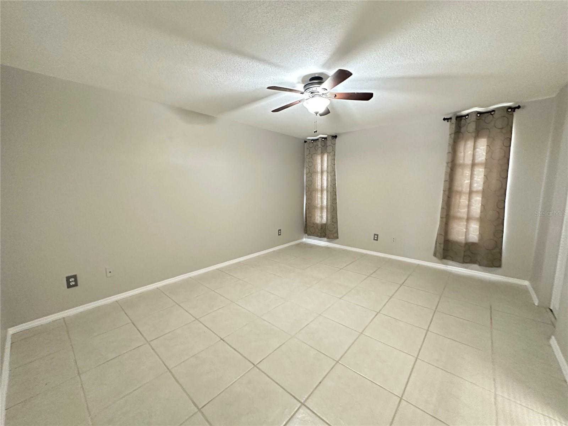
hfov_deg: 102.1
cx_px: 284
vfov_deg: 85.7
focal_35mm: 14
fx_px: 230
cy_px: 213
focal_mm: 2.22
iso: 1250
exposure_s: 1/60
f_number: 2.2
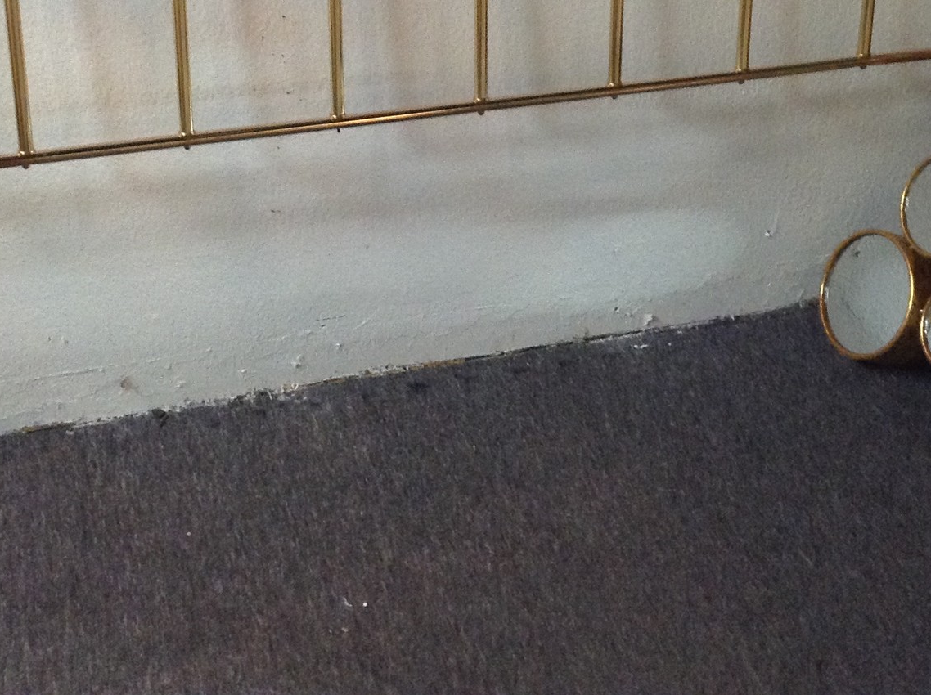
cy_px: 87
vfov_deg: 24.5
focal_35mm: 58
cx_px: 402
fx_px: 1558
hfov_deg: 33.2
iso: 250
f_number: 2.4
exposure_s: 1/17
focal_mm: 3.3
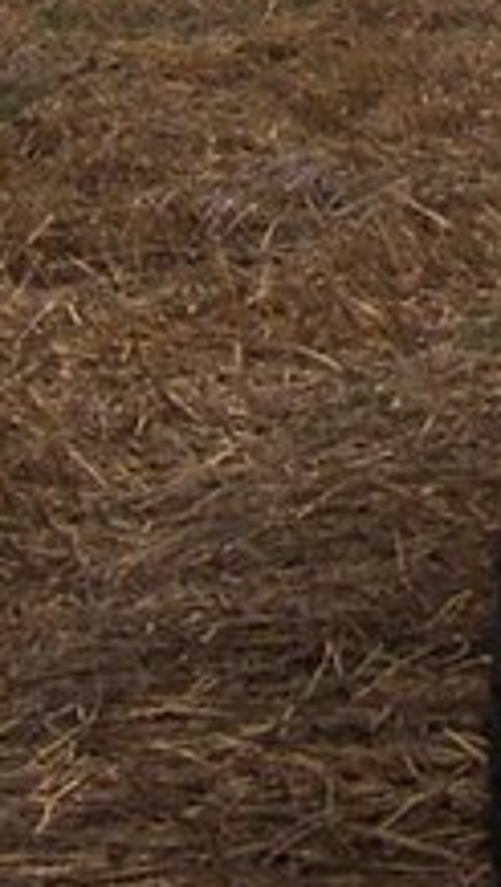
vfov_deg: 10.2
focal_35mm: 204
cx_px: 1365
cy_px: -415
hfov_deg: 5.7
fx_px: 4807
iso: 80
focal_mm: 5.6
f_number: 5.1
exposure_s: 1/927
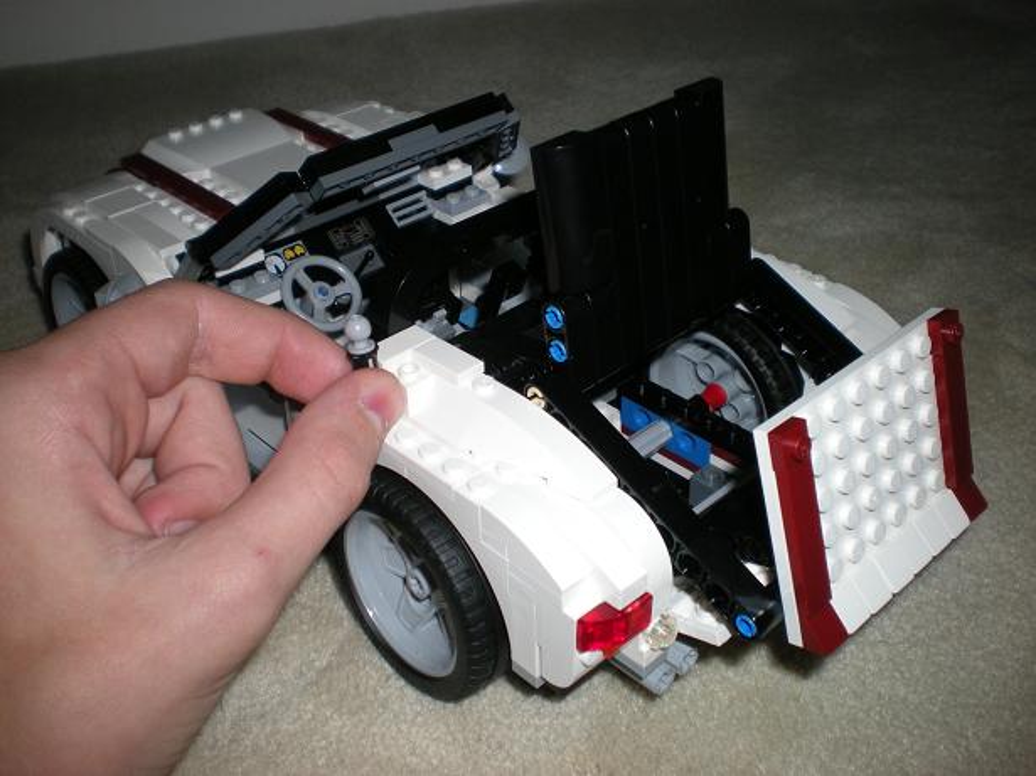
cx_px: 518
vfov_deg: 37.7
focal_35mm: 38
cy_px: 388
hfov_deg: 49.0
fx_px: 1137
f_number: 3.1
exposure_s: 1/60
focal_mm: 6.3
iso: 64
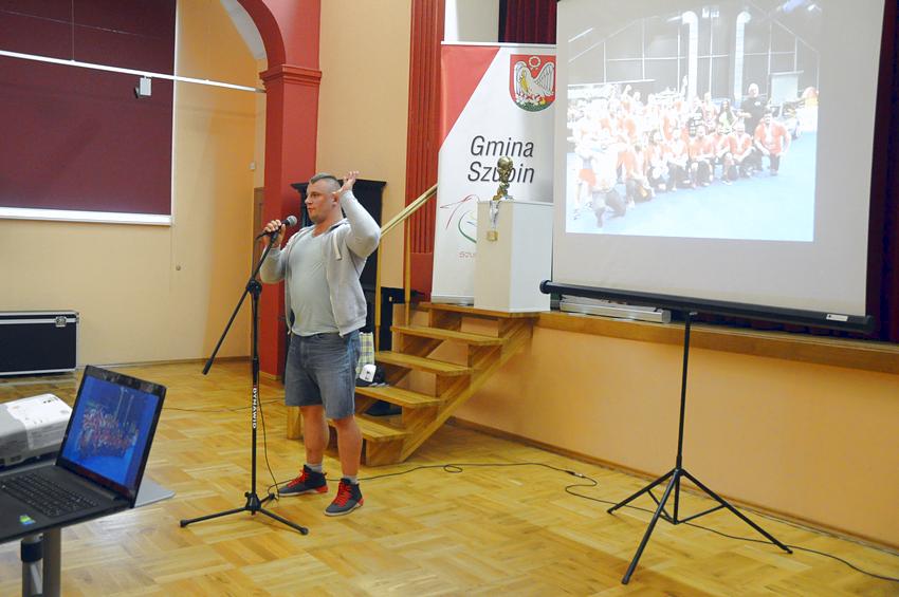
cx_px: 450
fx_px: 823
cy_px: 298
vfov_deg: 39.9
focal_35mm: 33
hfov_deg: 57.3
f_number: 4.5
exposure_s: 1/80
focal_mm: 22
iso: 2500
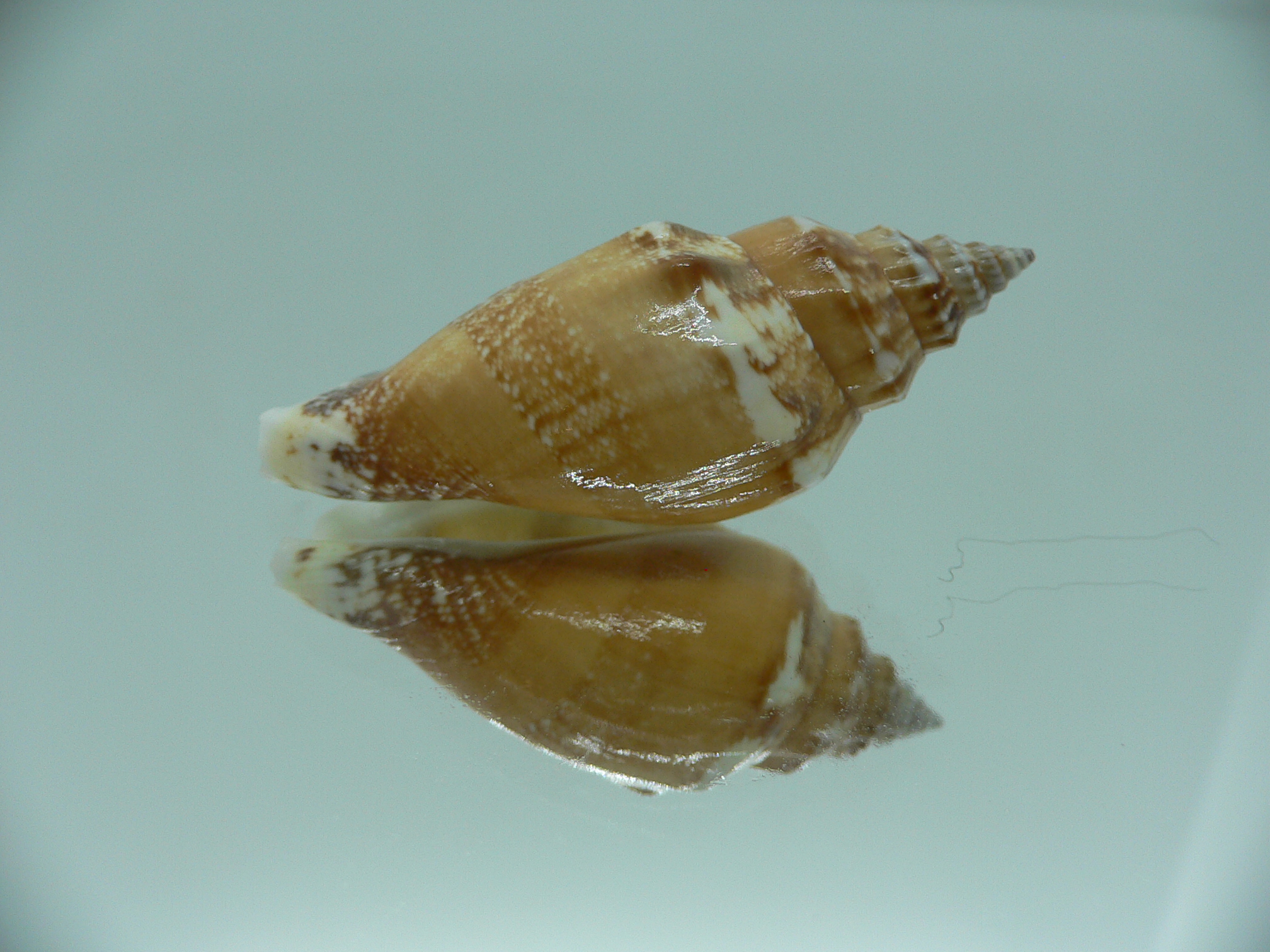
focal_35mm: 35
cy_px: 476
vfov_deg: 40.7
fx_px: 1284
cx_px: 635
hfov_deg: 52.6
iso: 80
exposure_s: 1/60
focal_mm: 4.6
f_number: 2.8
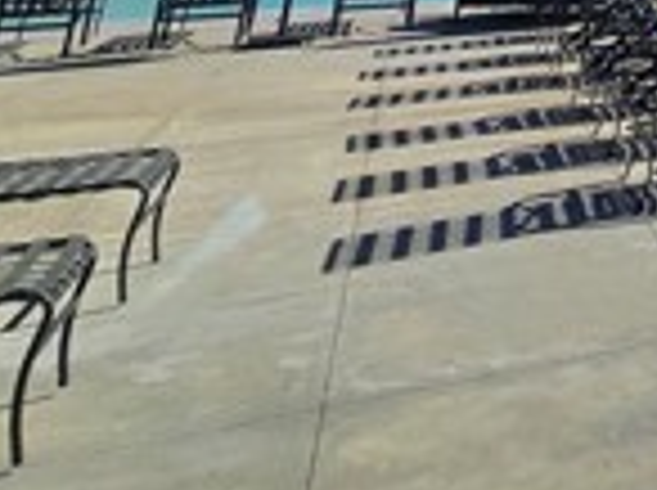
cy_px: -539
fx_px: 1080
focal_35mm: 57
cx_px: 1138
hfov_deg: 22.5
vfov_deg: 17.1
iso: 50
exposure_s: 1/6444
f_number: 2.2
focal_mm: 2.2
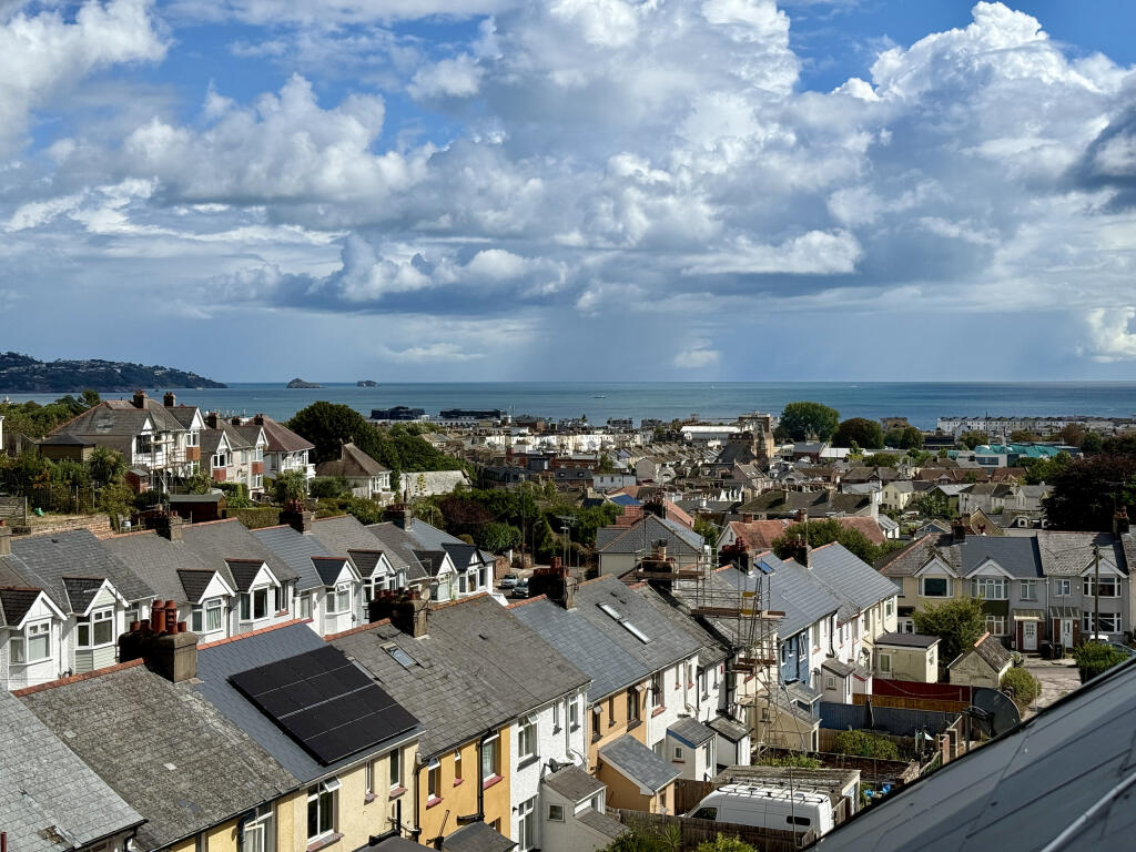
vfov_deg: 30.3
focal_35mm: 48
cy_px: 426
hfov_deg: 39.7
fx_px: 1575
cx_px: 568
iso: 80
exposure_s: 1/9901
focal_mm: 6.76
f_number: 1.78
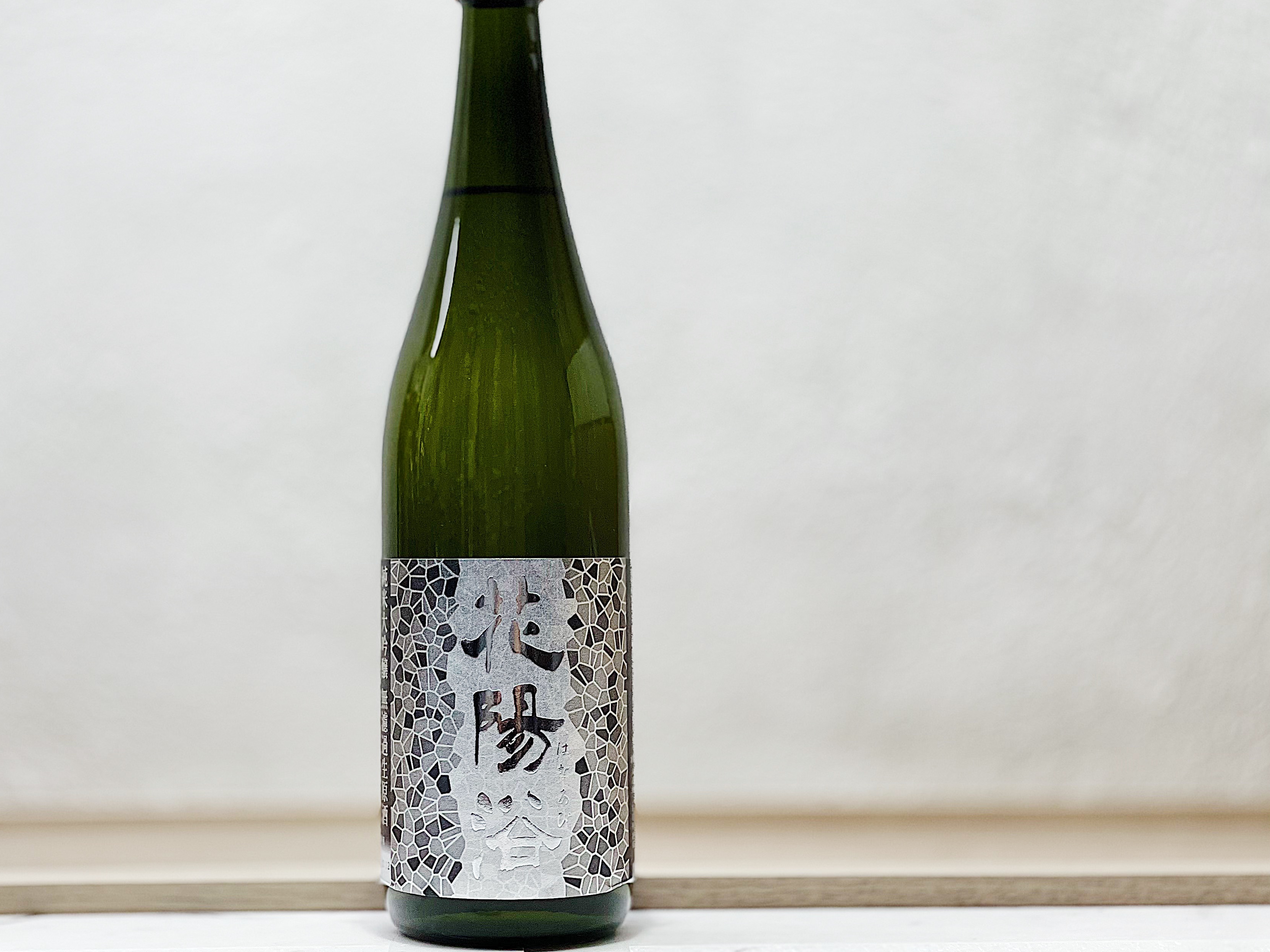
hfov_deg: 30.6
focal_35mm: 63
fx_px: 2311
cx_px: 504
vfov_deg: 23.3
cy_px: 421
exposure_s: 1/100
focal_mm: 6
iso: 64
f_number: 2
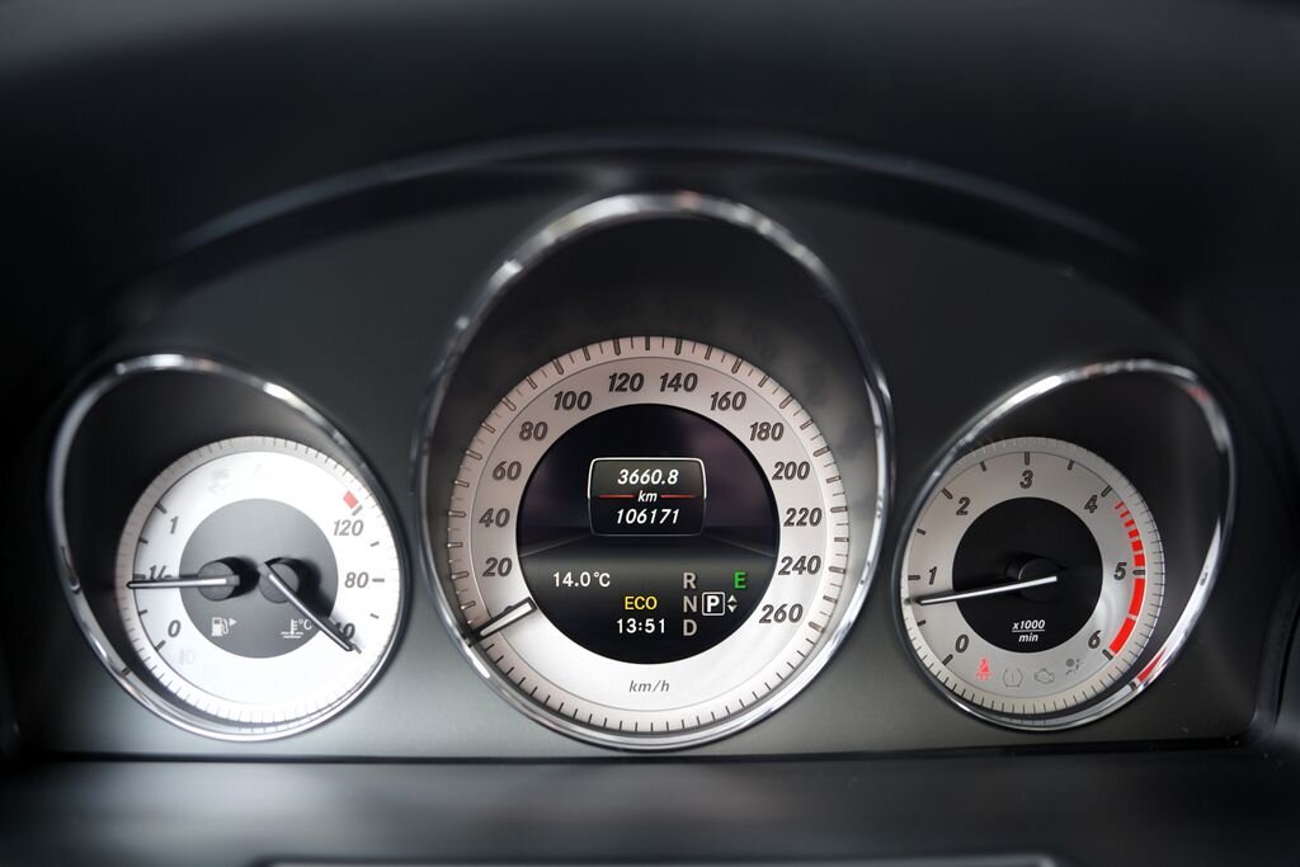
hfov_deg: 73.7
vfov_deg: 53.1
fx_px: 867
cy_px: 434
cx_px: 650
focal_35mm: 24
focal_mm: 24
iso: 100
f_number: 3.2
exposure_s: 1/40
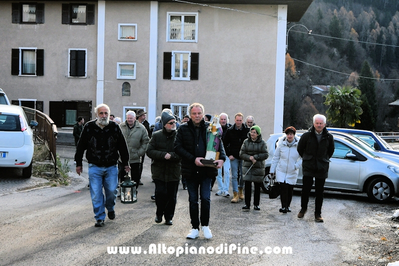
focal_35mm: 30
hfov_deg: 61.9
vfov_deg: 43.6
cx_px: 200
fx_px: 332
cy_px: 133
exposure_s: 1/250
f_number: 8
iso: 140
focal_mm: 20
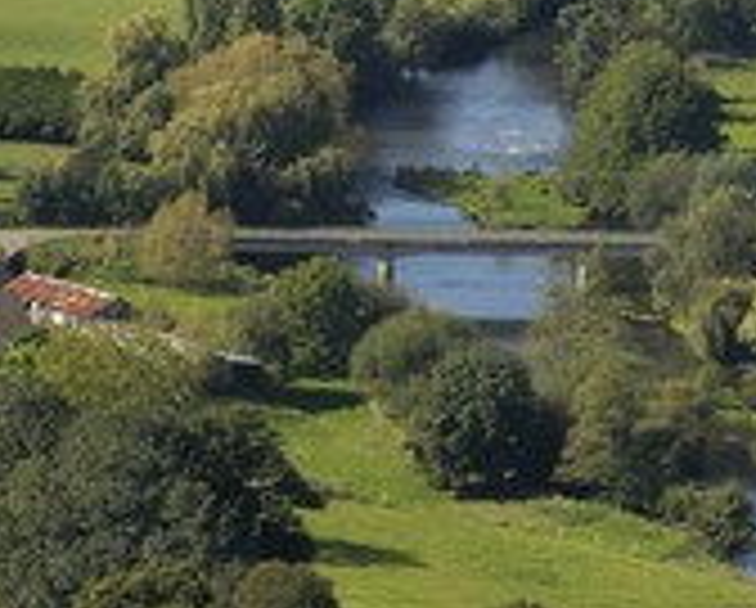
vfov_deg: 3.4
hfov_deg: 4.2
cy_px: -18
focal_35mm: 457
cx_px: 578
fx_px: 10243
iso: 100
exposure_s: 1/400
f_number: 5
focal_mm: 130
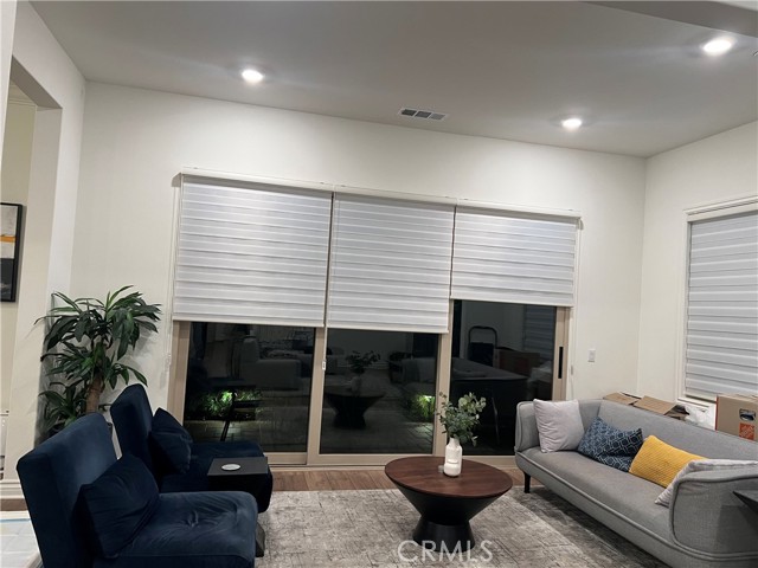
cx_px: 379
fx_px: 569
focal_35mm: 26
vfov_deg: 53.1
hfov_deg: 67.3
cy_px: 284
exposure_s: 1/60
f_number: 1.5
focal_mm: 5.7
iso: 125
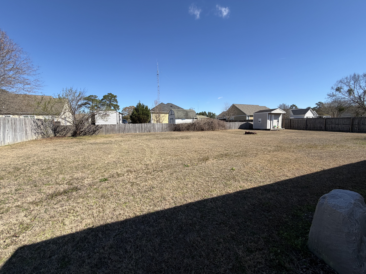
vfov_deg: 85.7
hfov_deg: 102.1
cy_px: 137
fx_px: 148
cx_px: 183
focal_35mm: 14
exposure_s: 1/770
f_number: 2.2
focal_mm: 2.22
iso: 25
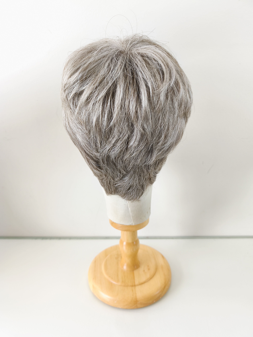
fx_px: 224
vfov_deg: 73.9
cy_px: 168
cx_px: 126
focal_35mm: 23
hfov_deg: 58.9
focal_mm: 6.14
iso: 50
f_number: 1.65
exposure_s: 1/30
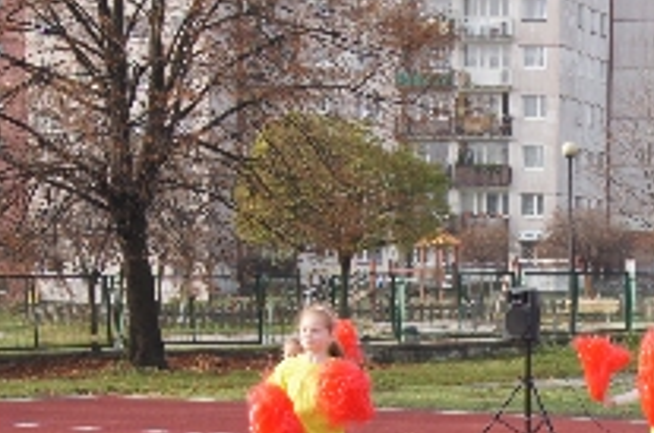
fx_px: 2211
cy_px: 615
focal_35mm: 122
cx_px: 622
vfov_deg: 10.8
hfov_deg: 16.5
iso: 200
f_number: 11
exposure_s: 1/160
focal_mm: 28
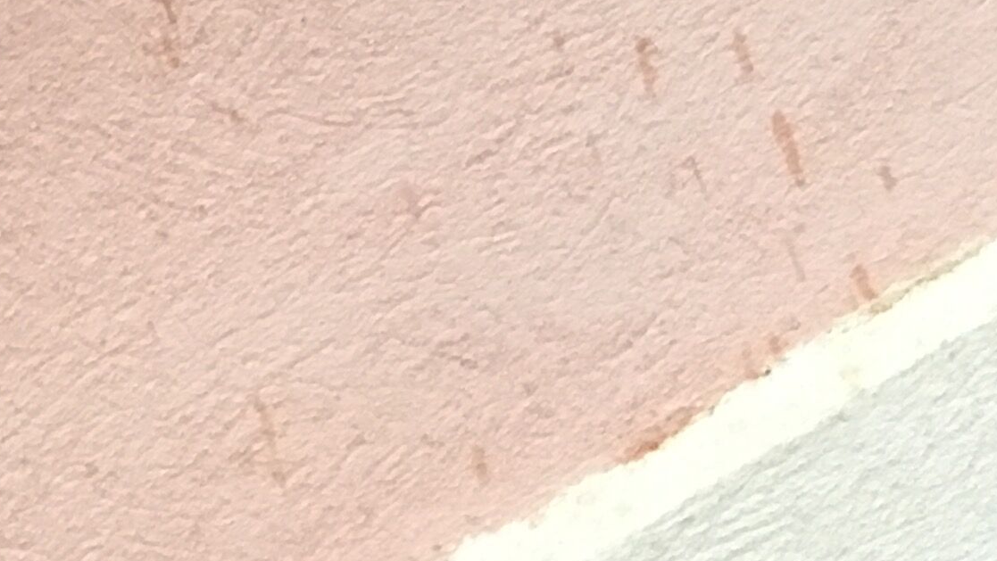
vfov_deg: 10.1
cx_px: -513
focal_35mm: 114
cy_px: -446
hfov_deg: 16.9
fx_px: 3015
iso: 200
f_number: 2.2
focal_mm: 4.15
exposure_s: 1/20
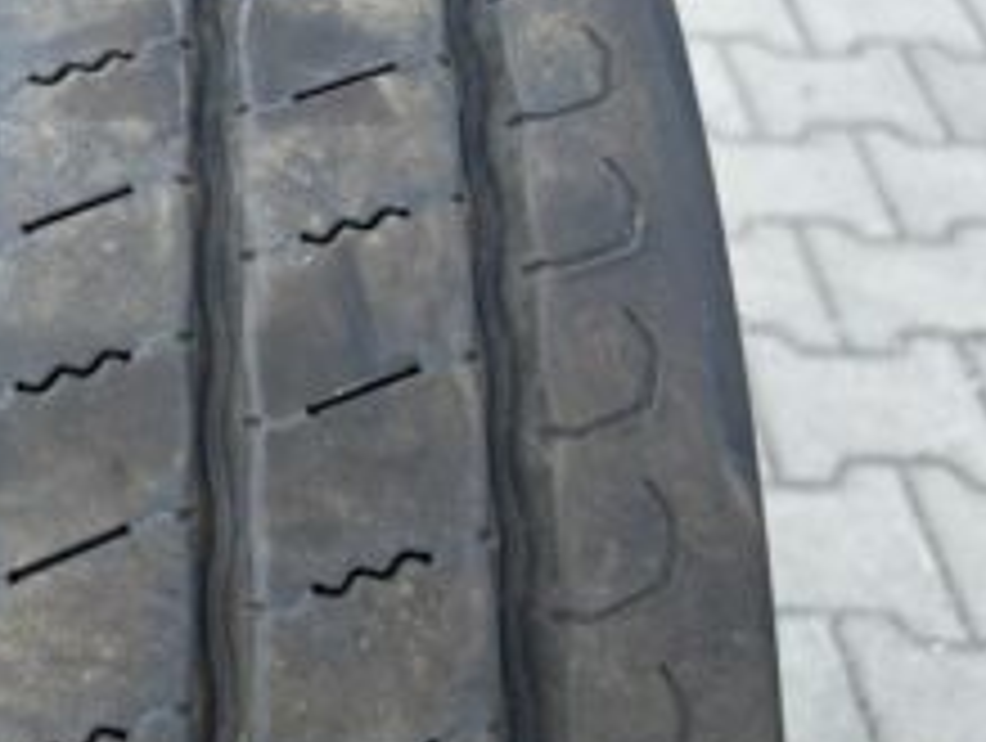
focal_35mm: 51
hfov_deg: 35.8
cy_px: 236
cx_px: 158
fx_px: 1455
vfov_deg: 28.4
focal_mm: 5.7
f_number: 1.5
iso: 50
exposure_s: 1/1147
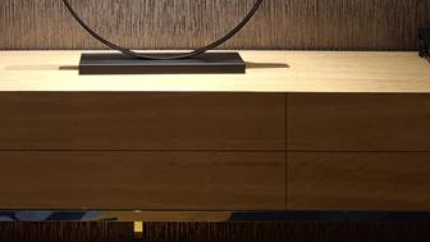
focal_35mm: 70
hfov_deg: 29.9
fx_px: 798
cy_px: -113
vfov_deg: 15.9
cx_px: 132
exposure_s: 1/20
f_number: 1.8
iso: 500
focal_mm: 3.95
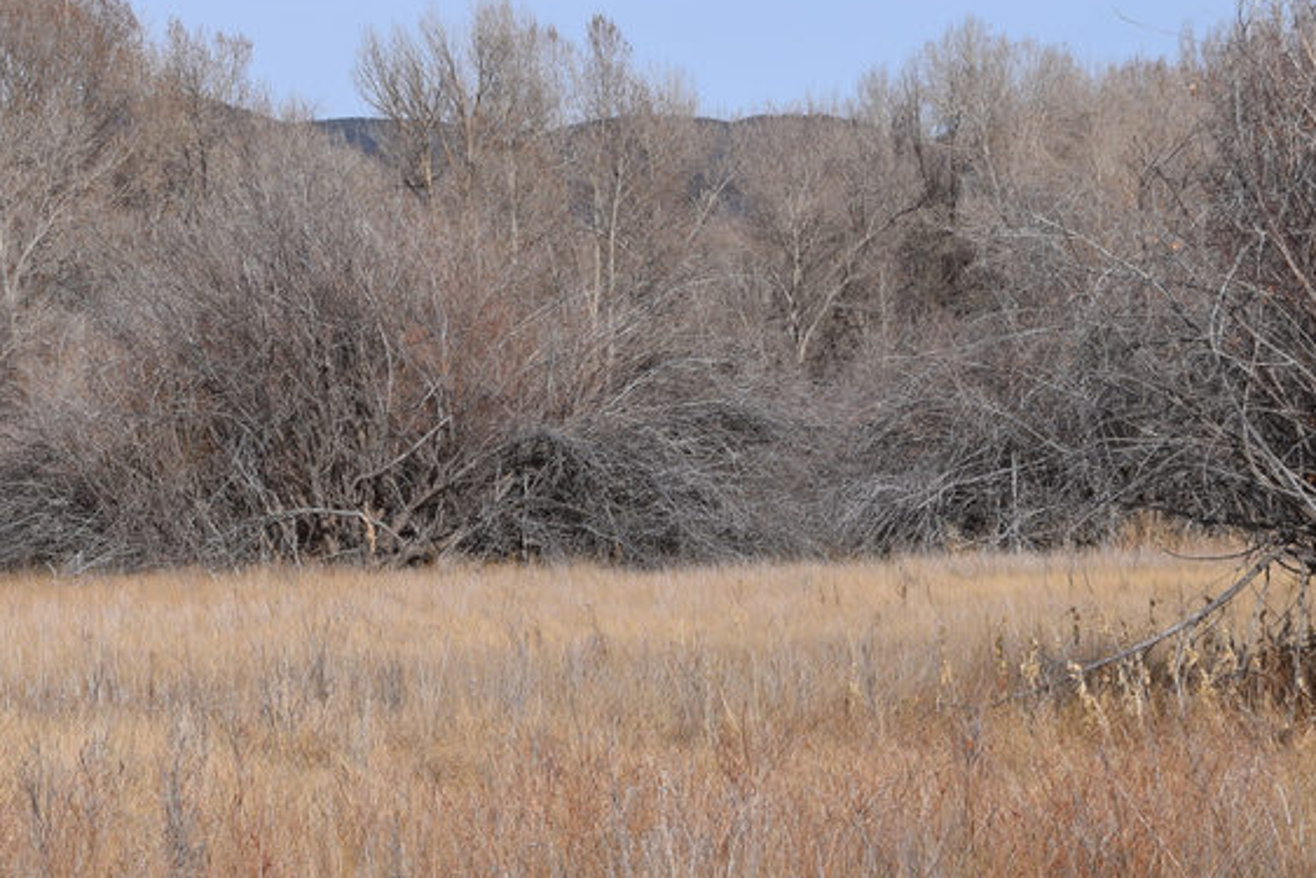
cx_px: 241
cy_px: 467
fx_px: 5996
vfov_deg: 8.4
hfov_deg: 12.5
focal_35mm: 164
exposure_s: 1/1000
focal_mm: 60
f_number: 8
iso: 200
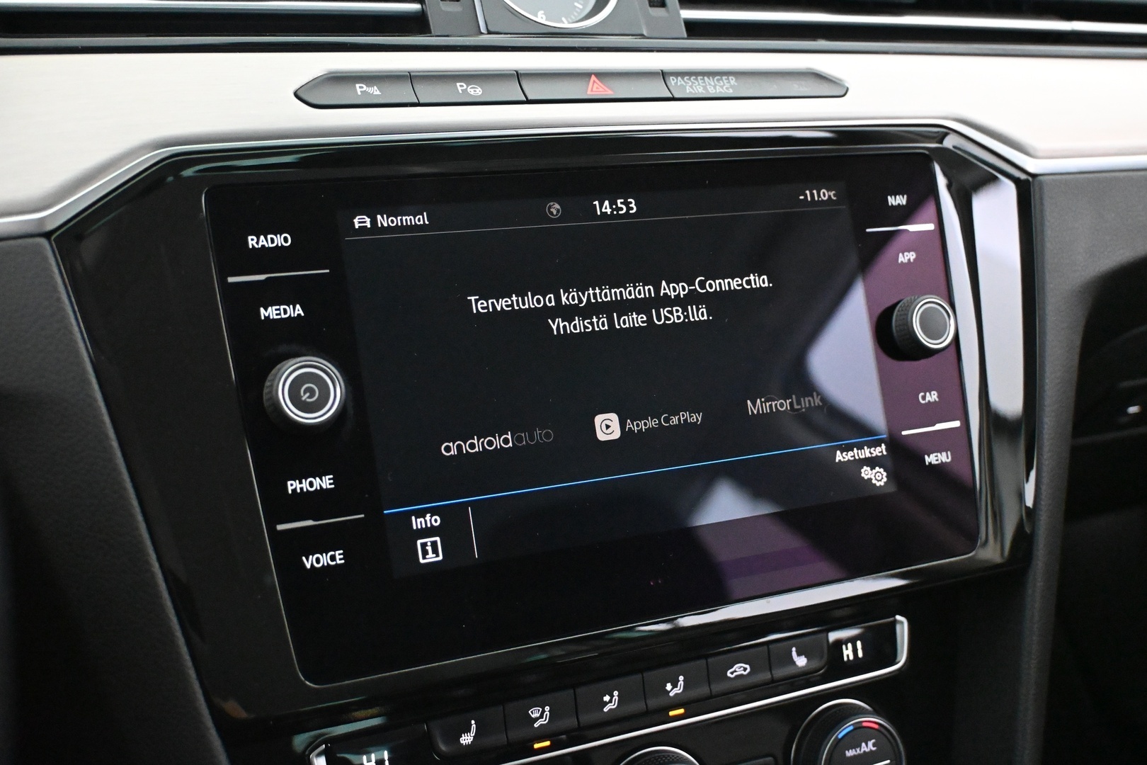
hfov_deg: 49.6
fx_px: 1242
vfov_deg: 34.2
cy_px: 382
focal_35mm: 39
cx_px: 574
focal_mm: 26
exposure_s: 1/60
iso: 10000
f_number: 4.5
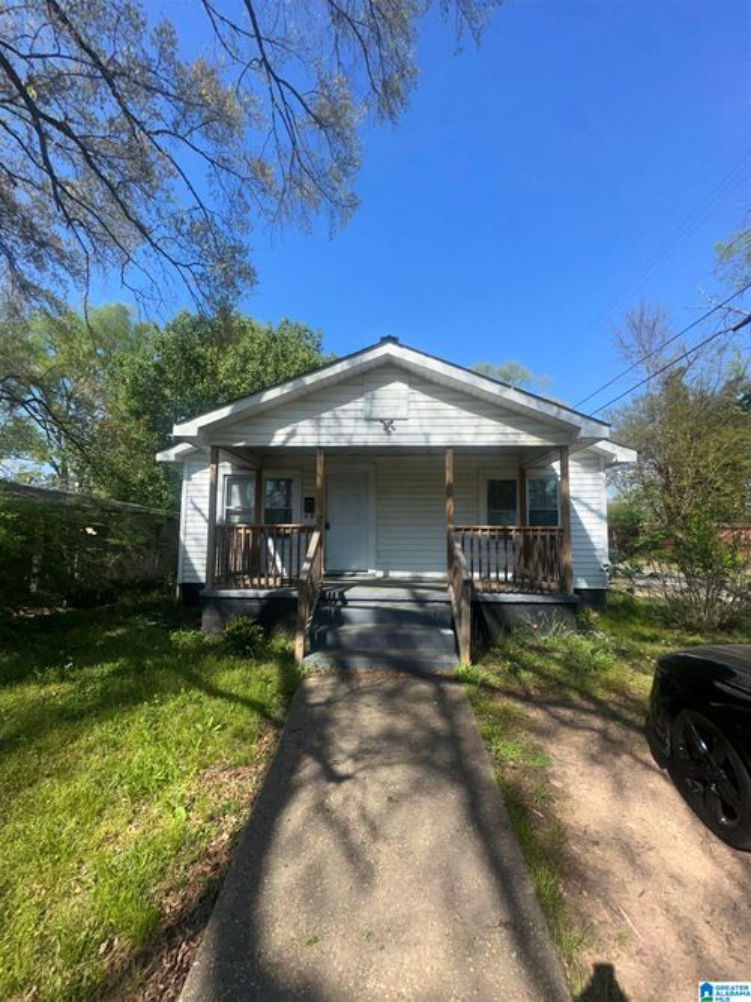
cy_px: 501
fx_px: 405
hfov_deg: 85.7
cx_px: 376
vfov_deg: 102.1
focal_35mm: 14
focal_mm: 2.22
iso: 32
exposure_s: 1/2618
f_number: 2.2
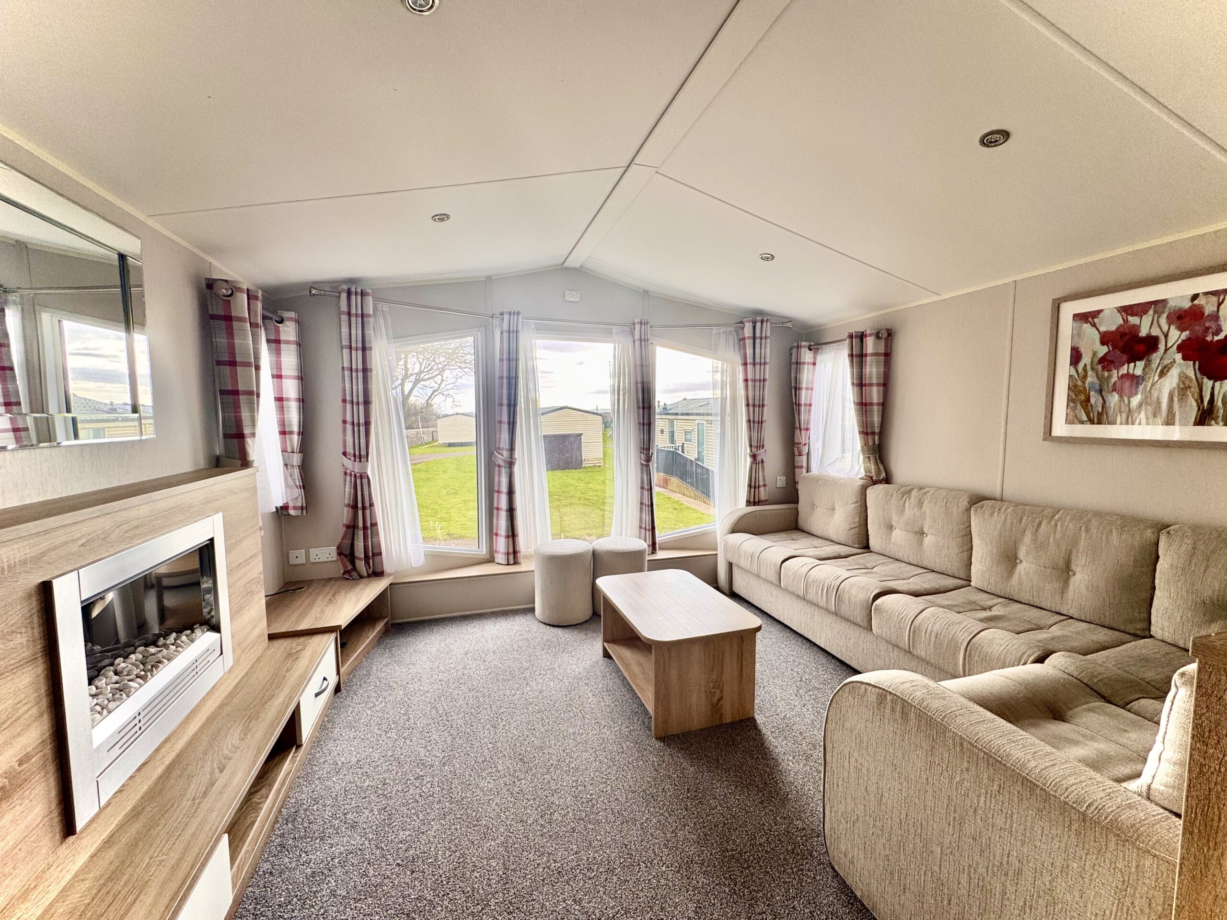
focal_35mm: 14
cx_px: 614
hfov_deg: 102.1
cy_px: 460
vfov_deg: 85.7
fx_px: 496
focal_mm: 2.22
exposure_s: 1/152
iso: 40
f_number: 2.2
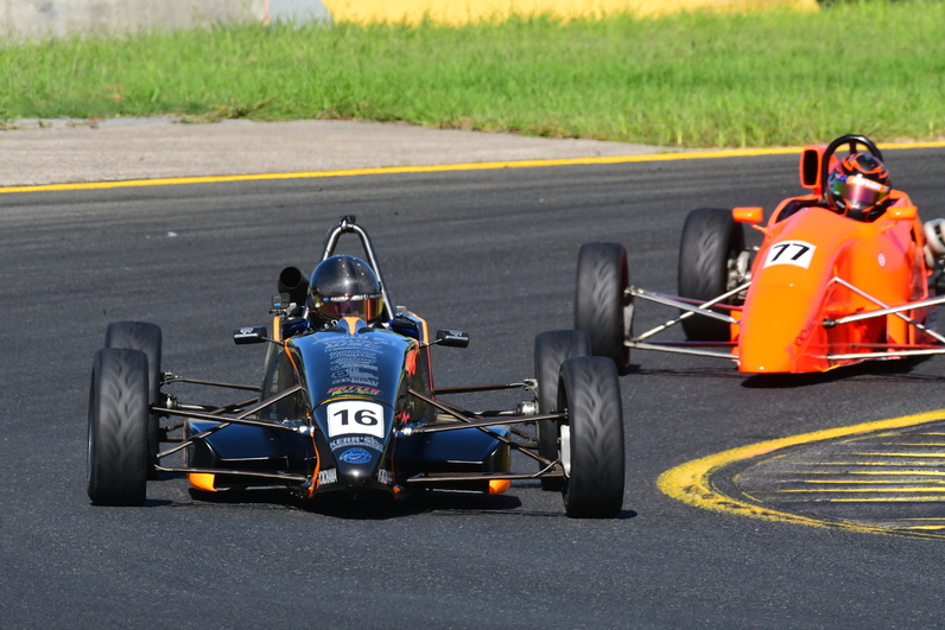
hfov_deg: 3.4
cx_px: 471
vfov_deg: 2.3
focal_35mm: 603
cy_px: 315
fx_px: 15831
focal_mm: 400
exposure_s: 1/640
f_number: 11
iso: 500
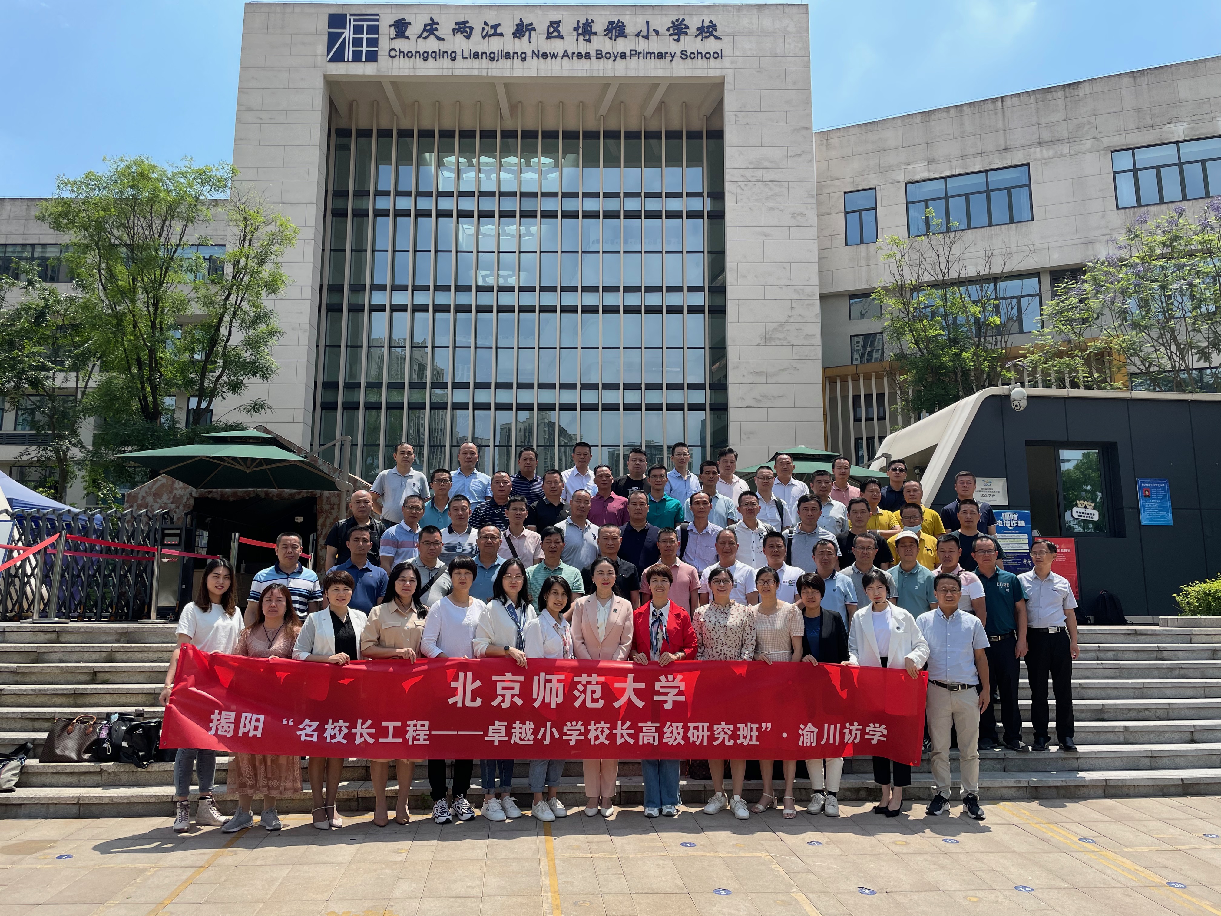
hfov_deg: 67.3
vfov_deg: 53.1
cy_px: 458
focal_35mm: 26
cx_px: 610
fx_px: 917
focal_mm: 4.2
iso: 32
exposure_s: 1/2304
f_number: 1.6
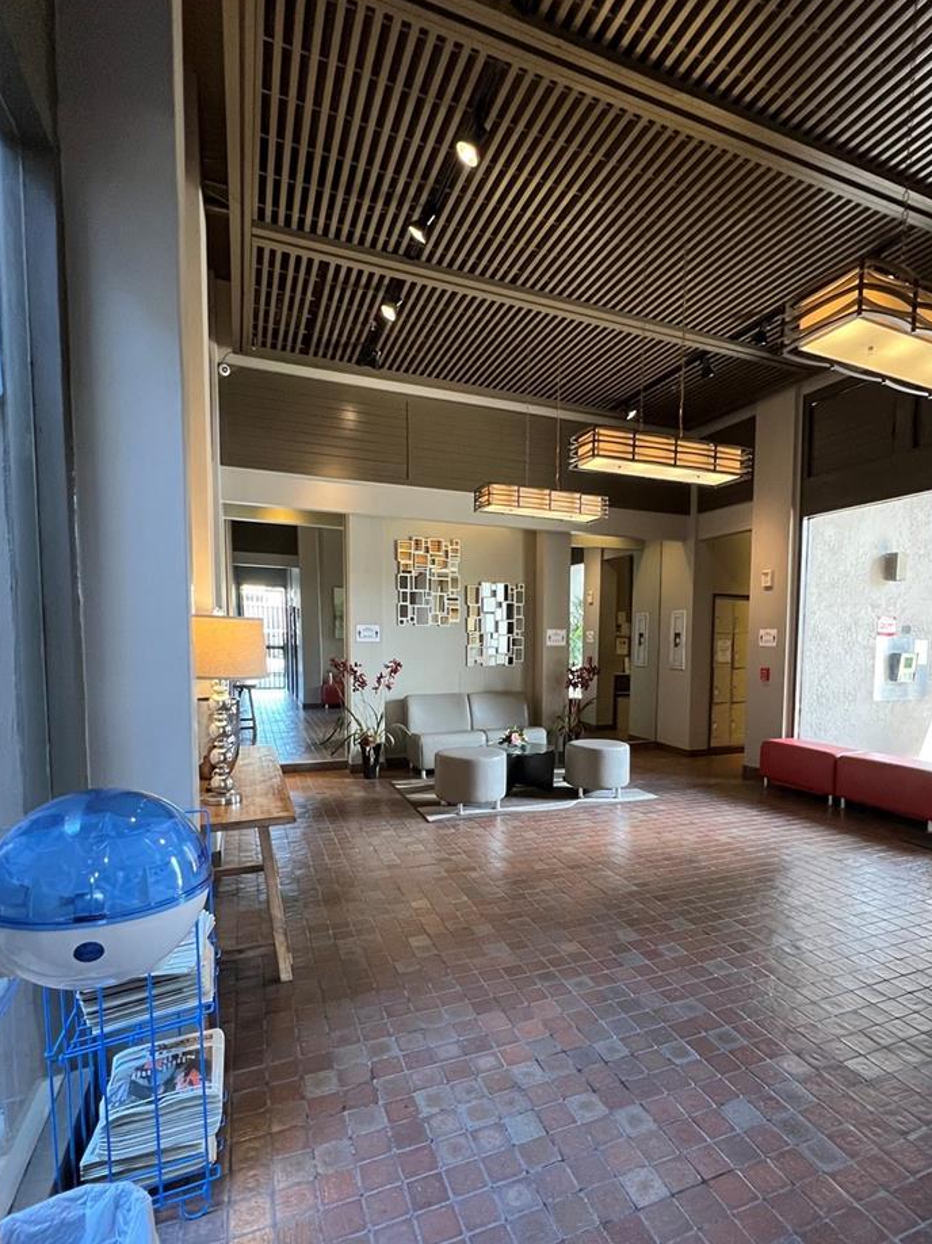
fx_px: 611
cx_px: 535
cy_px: 692
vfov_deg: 90.7
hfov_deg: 74.3
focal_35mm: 17
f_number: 1.8
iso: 400
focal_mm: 1.57
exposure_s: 1/60
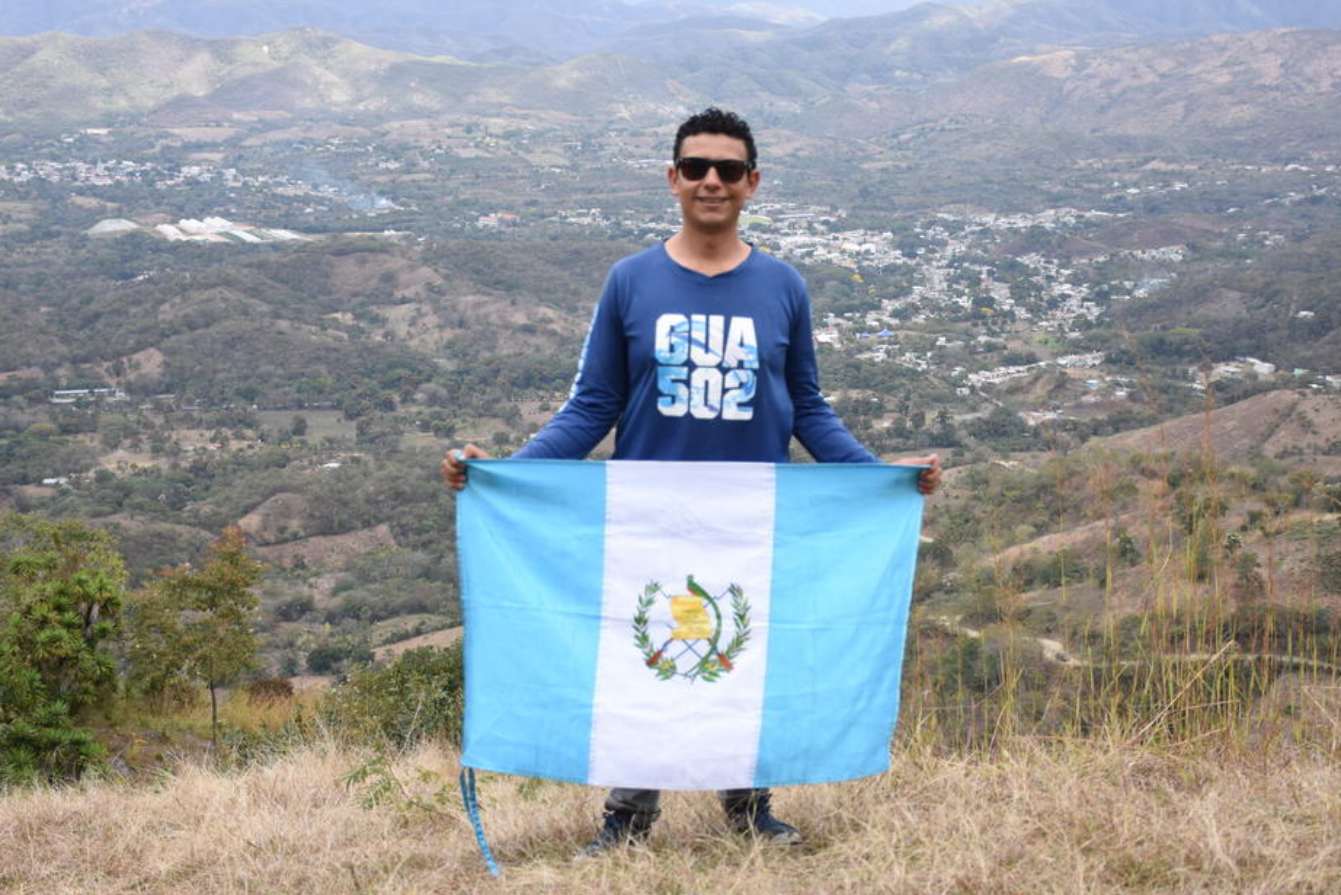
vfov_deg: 25.3
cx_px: 669
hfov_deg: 37.2
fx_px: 1993
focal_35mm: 54
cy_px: 452
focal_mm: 35
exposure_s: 1/1000
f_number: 5
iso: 400
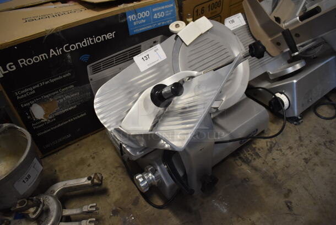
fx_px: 252
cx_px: 168
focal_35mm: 27
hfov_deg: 67.3
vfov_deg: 48.0
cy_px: 112
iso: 1800
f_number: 3.5
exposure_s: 1/125
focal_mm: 18
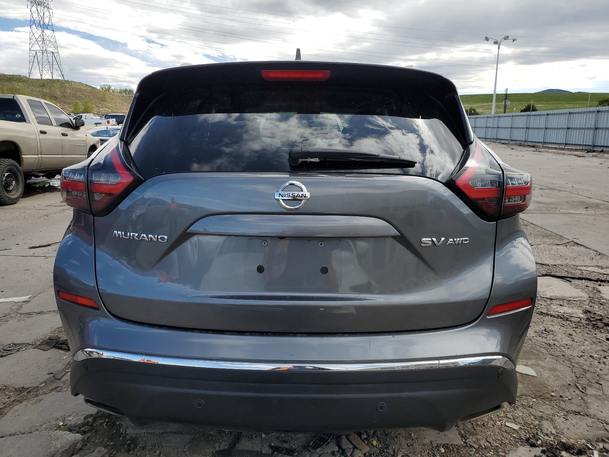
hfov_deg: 67.3
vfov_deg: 53.1
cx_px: 304
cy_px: 228
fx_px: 457
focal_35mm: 26
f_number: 1.5
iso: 50
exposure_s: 1/2000
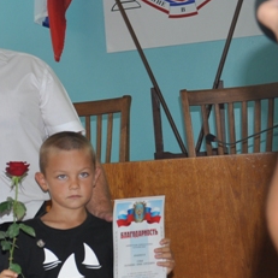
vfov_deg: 15.8
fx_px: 999
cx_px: -102
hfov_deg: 15.0
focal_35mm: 110
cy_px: 194
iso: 250
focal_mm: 26
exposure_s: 1/60
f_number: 4
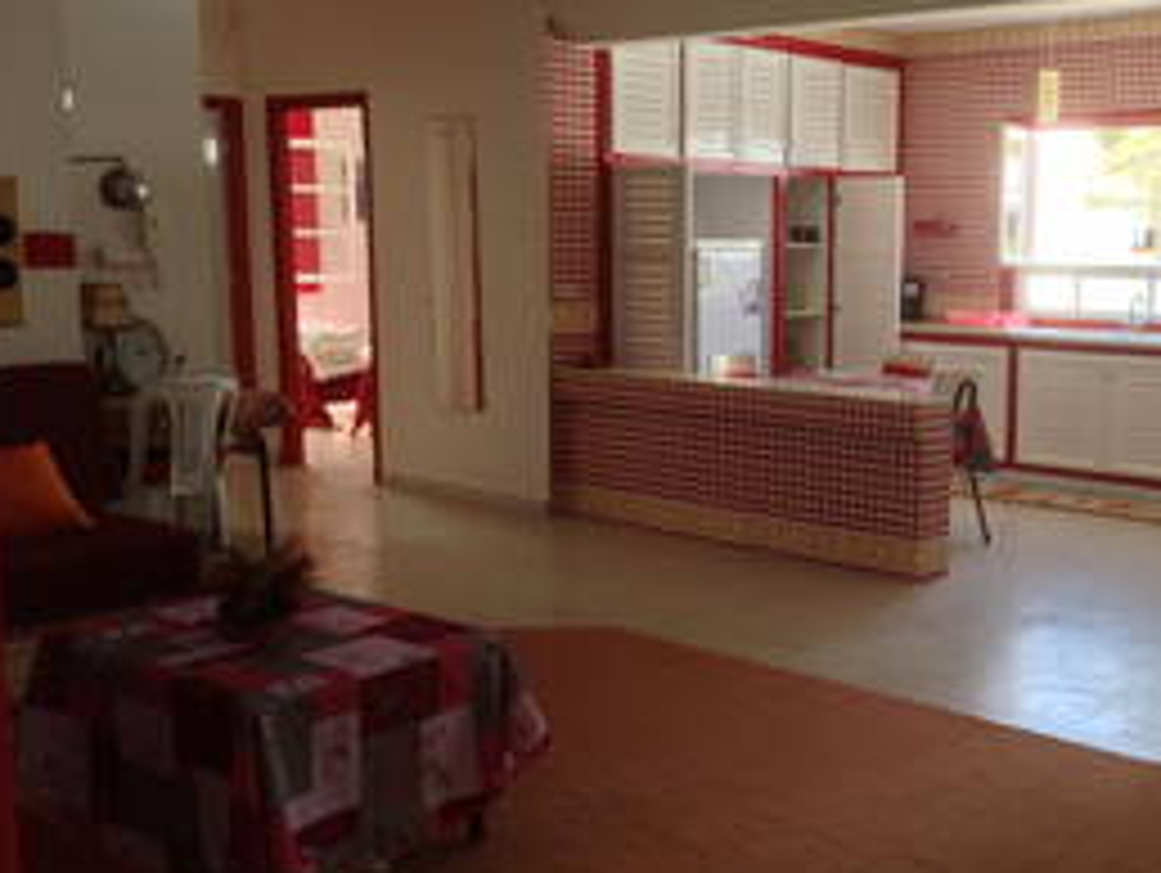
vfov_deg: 31.6
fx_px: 1544
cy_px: 459
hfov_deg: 40.6
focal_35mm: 46
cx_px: 788
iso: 50
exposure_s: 1/60
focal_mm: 4.12
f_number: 2.4
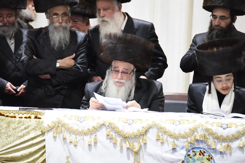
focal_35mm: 460
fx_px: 3131
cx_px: 122
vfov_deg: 3.0
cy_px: 82
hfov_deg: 4.5
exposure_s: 1/100
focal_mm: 460
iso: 4000
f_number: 8
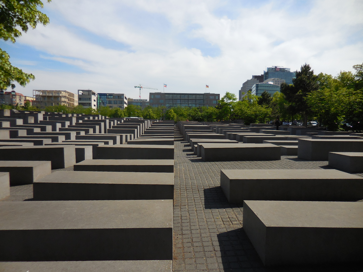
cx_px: 182
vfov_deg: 54.9
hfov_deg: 69.4
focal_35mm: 25
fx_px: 262
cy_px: 136
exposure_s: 1/2000
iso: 125
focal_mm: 4.5
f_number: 3.3
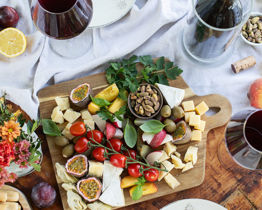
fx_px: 574
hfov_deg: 25.7
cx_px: 129
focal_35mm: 74
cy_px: 100
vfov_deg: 20.7
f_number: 3.5
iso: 160
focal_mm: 50
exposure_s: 1/160
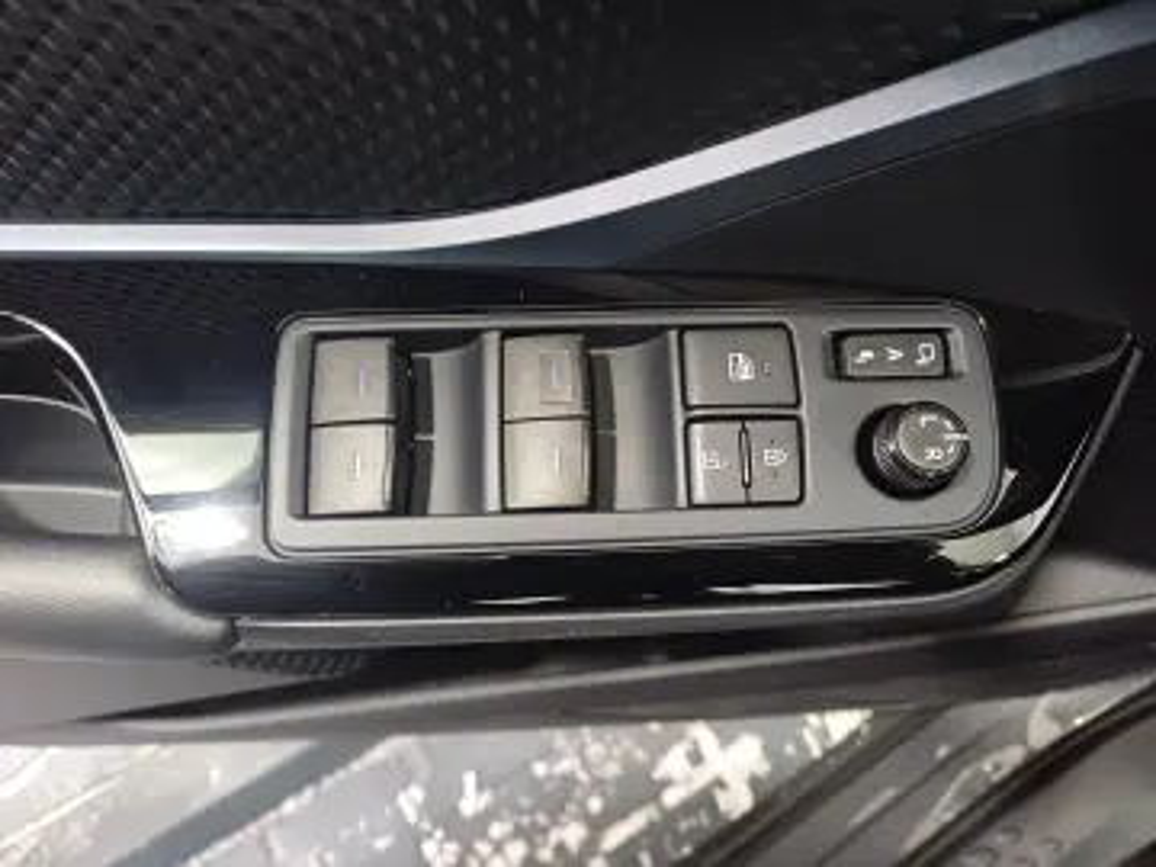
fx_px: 835
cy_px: 434
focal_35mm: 25
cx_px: 578
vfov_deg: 54.9
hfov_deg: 69.4
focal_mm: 4.65
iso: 320
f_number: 1.8
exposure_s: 1/33.3
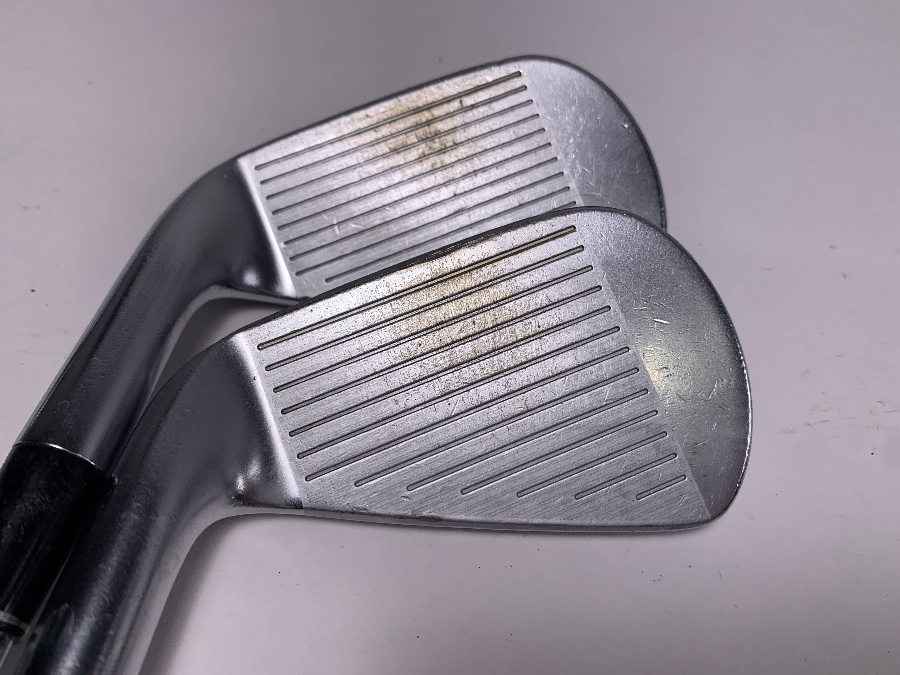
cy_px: 338
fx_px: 676
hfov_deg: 67.3
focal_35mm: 26
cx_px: 450
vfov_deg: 53.1
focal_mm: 4.25
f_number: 1.8
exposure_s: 1/815
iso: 25
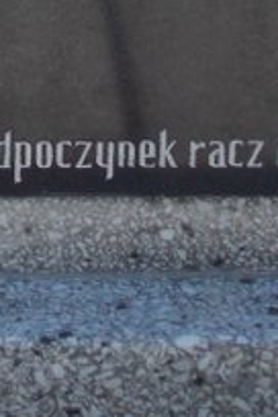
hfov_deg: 4.0
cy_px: -78
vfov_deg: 6.0
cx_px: -131
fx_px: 3984
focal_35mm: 344
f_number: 5.3
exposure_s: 1/160
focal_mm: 11.8
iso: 80
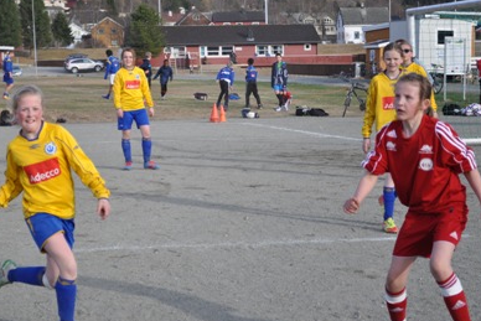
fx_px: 1337
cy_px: 106
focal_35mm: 100
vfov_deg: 13.7
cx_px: 179
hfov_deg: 20.4
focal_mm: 48
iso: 500
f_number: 5.3
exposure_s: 1/1000
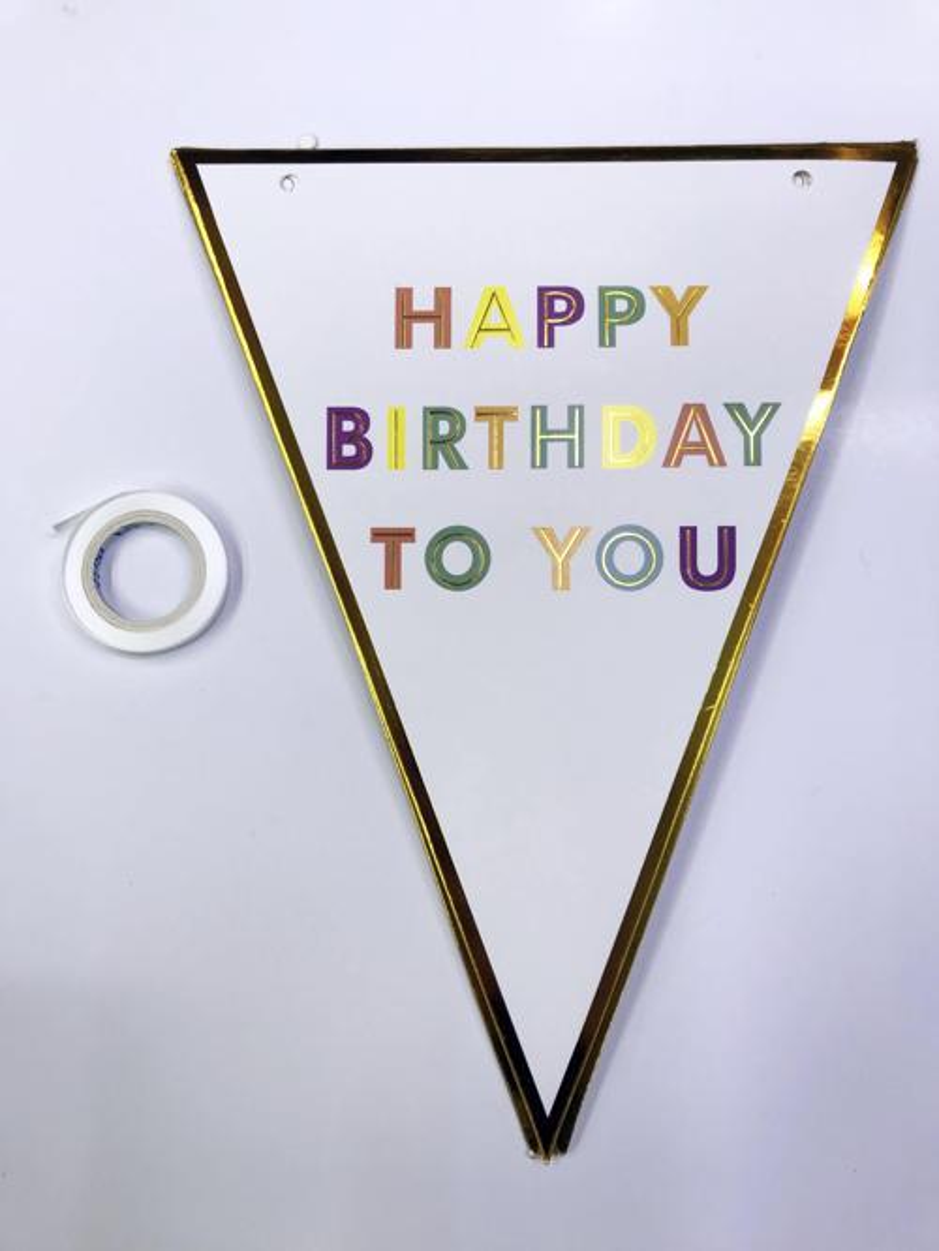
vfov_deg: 63.4
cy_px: 626
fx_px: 1012
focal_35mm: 28
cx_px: 470
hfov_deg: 49.8
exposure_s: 1/50
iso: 25
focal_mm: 3.99
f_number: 1.8
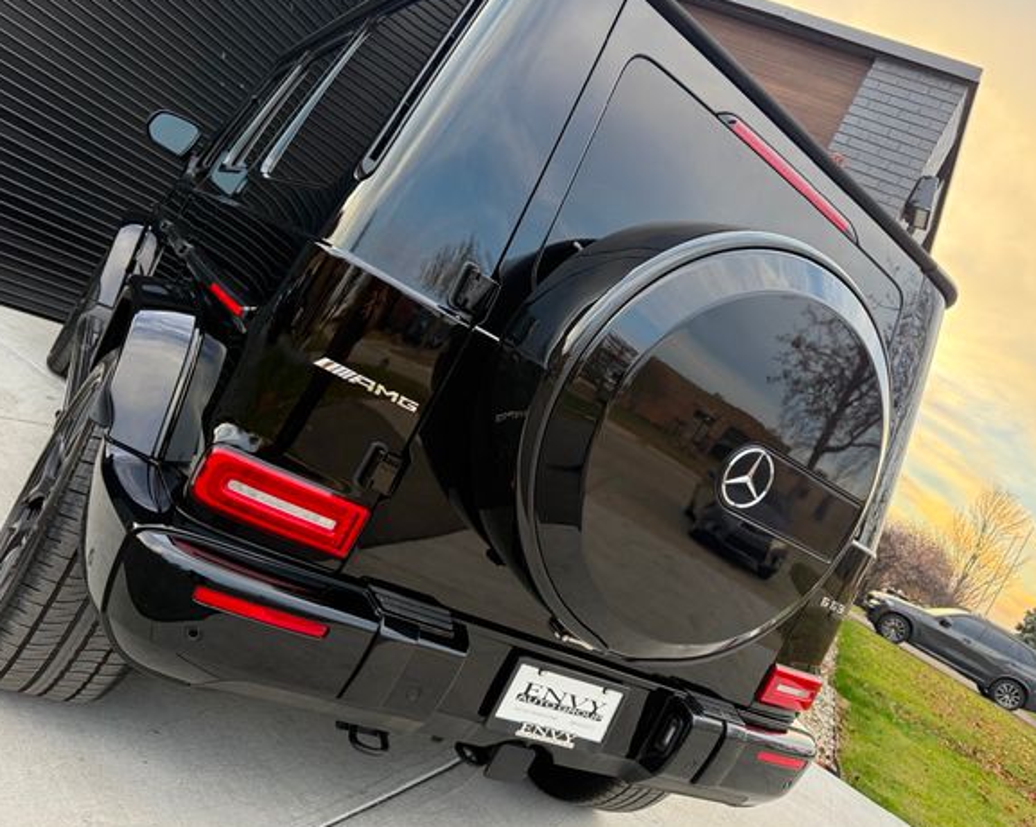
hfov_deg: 65.9
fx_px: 797
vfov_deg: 54.9
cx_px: 564
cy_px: 420
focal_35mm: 26
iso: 200
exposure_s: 1/175
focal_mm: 6.76
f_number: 1.78
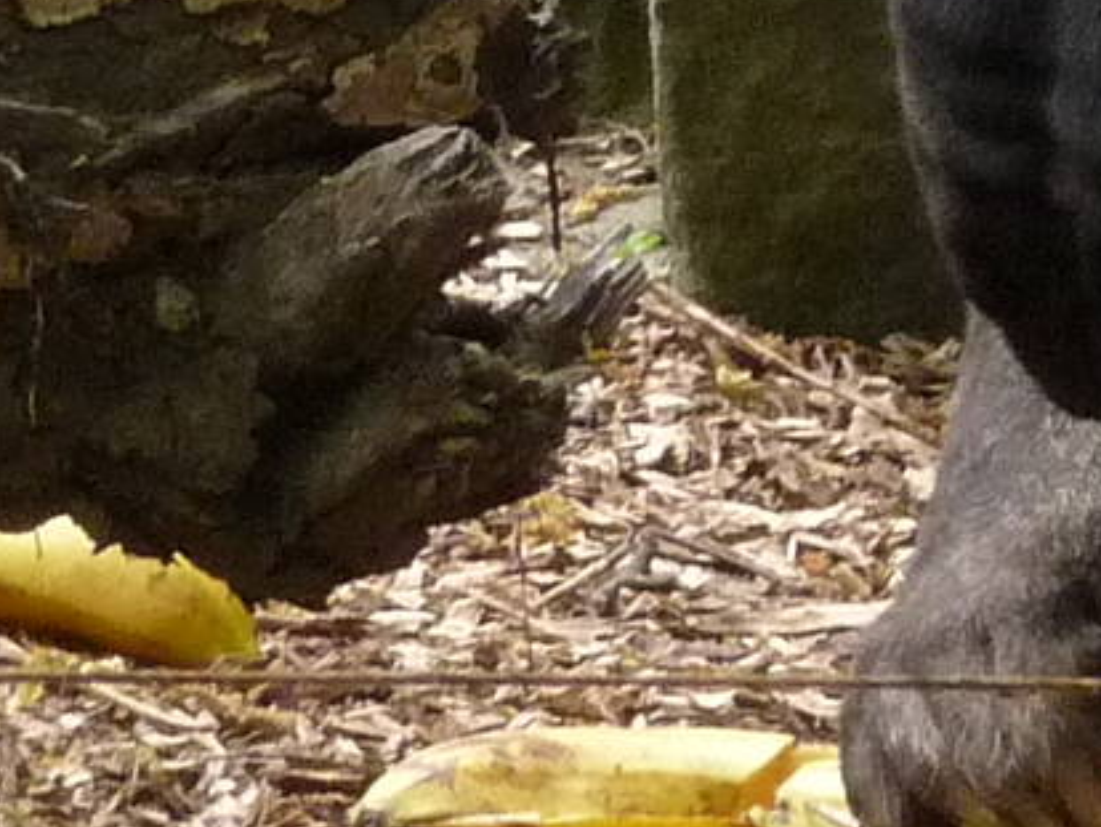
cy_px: -210
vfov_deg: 1.3
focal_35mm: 1155
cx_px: 923
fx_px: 36757
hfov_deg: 1.7
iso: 320
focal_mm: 30.5
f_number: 4.8
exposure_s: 1/80
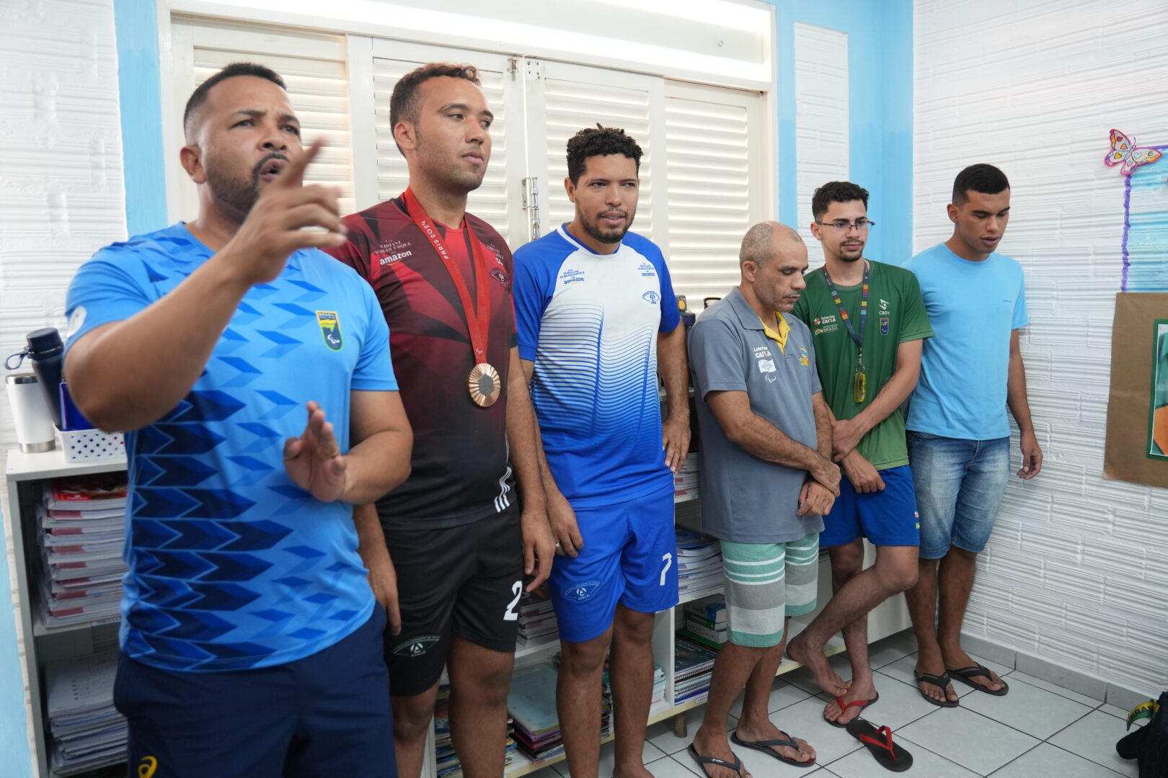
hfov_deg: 70.4
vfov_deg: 50.4
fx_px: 827
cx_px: 584
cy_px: 389
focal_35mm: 26
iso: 800
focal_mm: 17
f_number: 2.8
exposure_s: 1/100
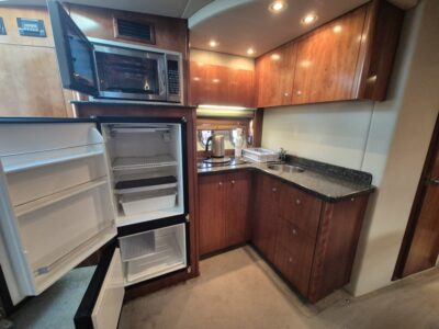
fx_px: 165
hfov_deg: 106.2
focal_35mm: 13
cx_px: 220
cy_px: 164
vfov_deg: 89.9
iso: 800
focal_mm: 2.2
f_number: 2.2
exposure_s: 1/50
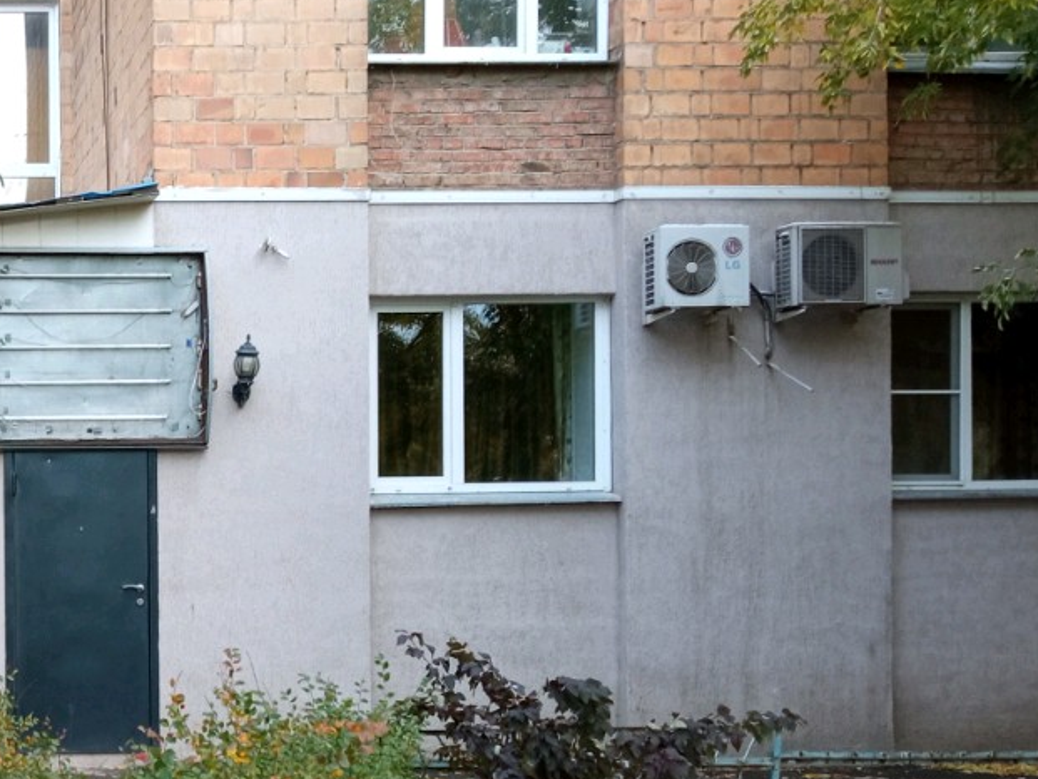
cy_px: 530
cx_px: -63
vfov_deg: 25.1
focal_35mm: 58
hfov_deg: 30.3
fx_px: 1740
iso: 150
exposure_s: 1/101
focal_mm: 3.79
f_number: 2.2
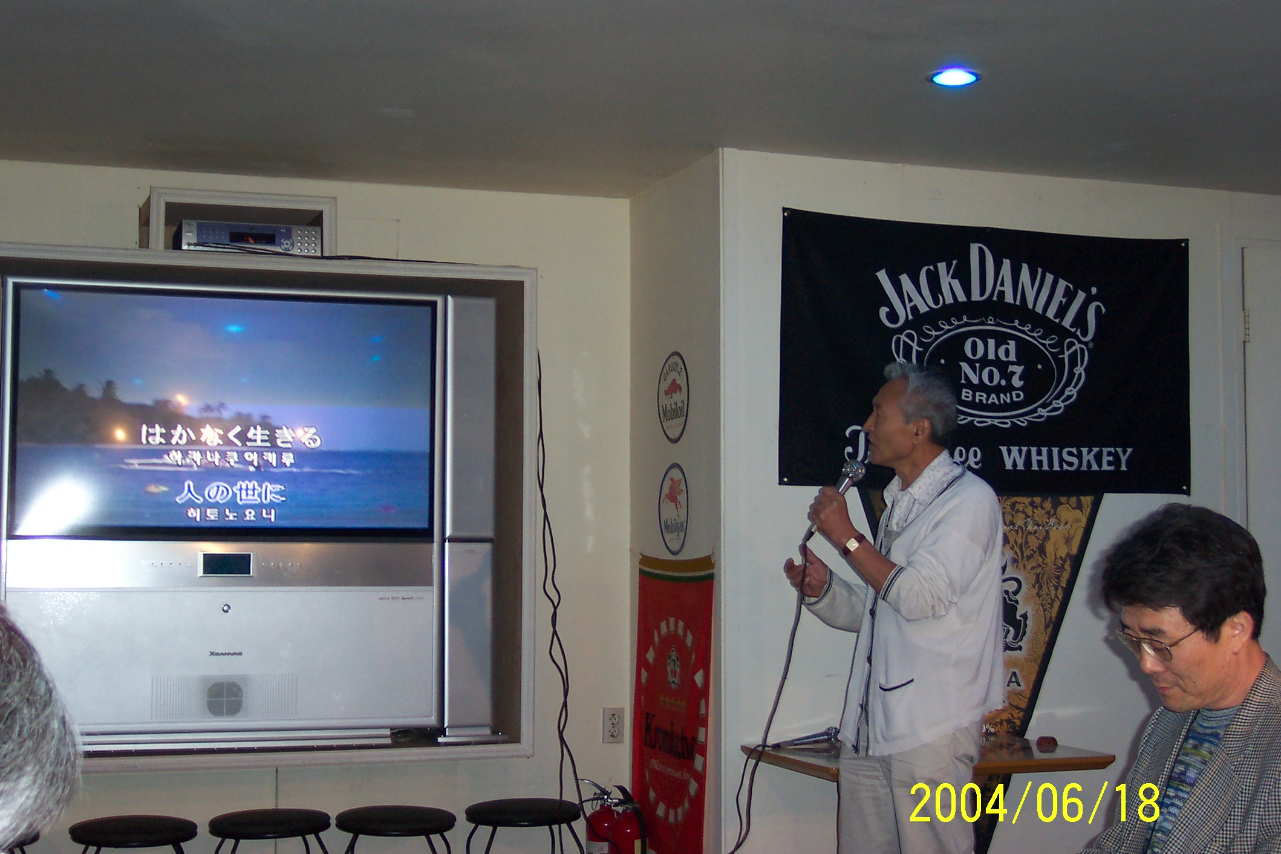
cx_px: 642
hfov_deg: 38.2
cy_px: 432
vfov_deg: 26.0
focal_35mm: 52
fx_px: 1850
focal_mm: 10.7
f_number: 3.4
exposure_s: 1/45
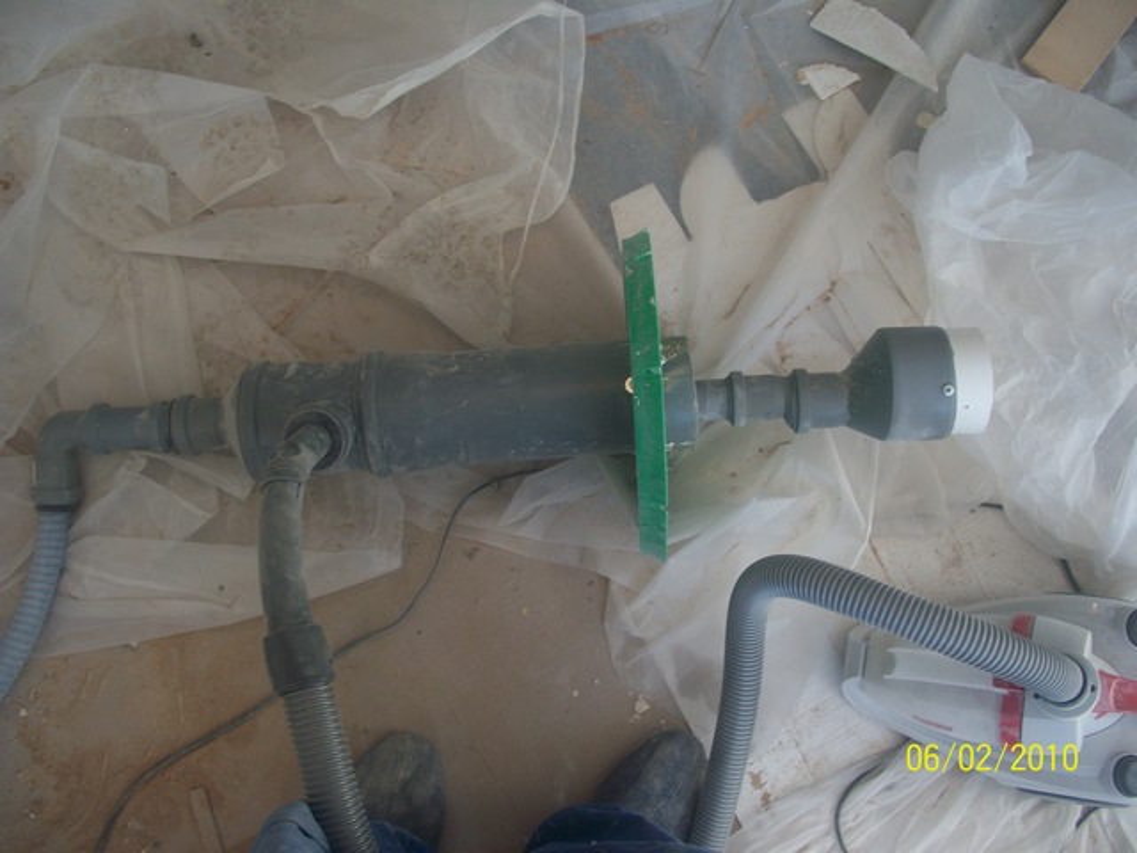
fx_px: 1150
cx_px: 568
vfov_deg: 40.7
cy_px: 426
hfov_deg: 52.6
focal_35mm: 35
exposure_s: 1/80
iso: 80
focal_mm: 6.3
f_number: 3.1
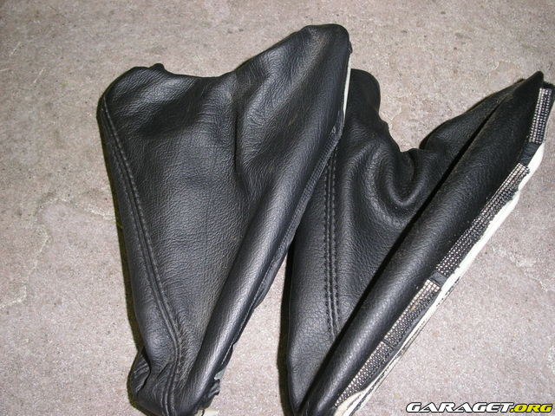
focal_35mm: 38
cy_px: 208
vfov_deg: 37.7
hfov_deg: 49.0
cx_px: 278
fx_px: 609
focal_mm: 7.8
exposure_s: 1/45
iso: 200
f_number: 2.8
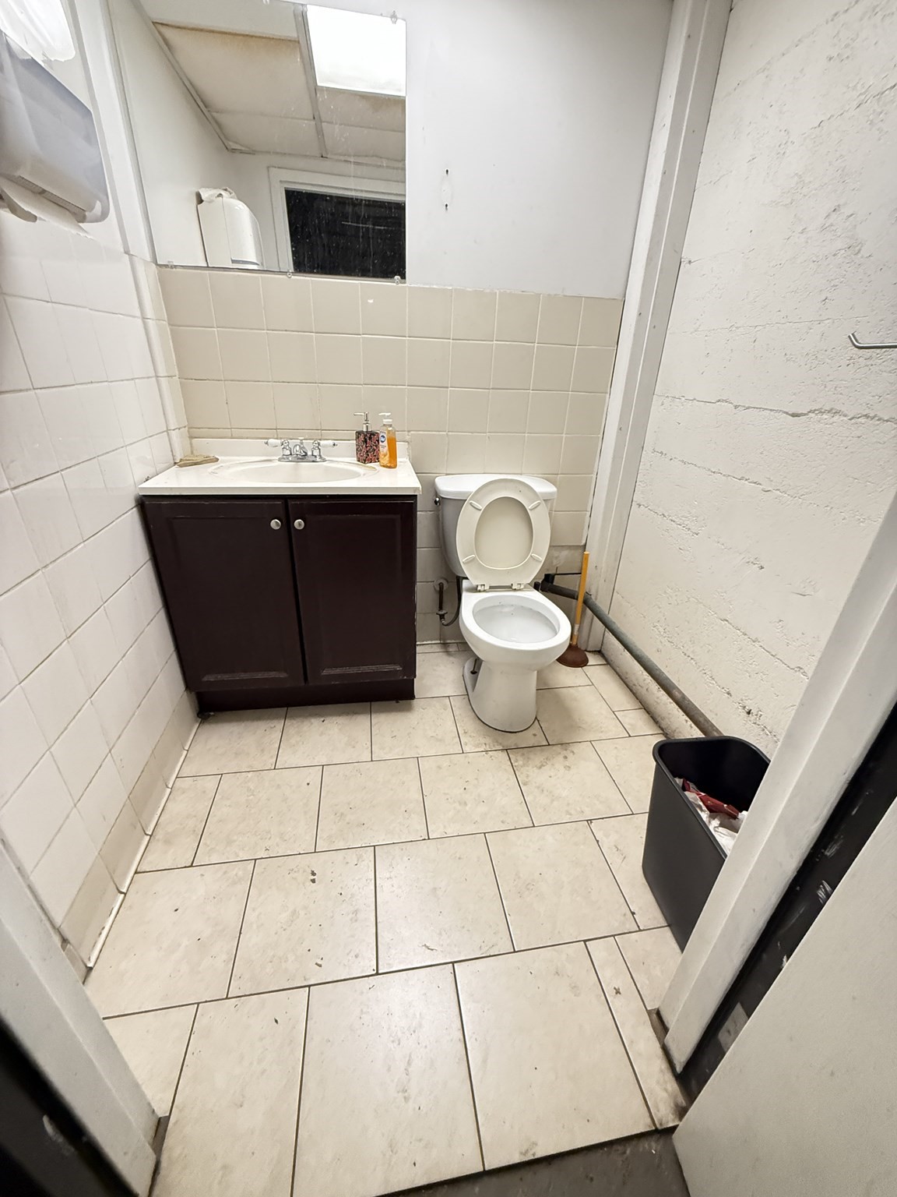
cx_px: 448
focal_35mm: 14
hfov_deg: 85.7
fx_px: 484
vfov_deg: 102.1
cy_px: 598
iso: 640
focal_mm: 2.22
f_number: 2.2
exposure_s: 1/60
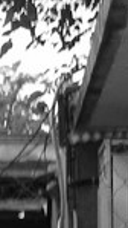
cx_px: -162
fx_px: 1440
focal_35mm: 239
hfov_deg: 5.0
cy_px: 178
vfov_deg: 9.0
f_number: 3
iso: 100
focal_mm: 5.8
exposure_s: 1/30
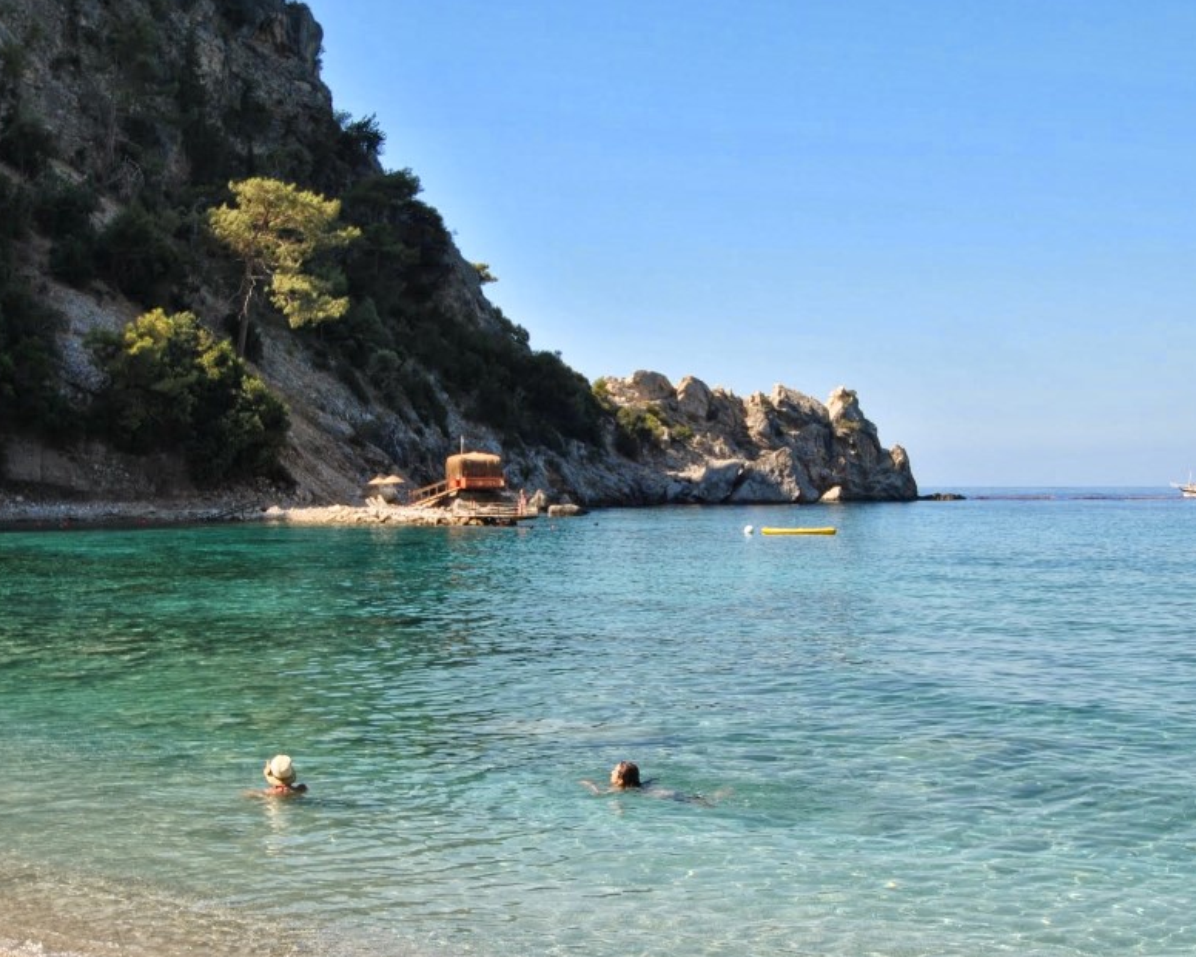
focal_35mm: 50
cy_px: 513
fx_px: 1770
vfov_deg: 30.2
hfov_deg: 37.3
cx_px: 670
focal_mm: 24
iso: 100
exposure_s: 1/200
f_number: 7.1
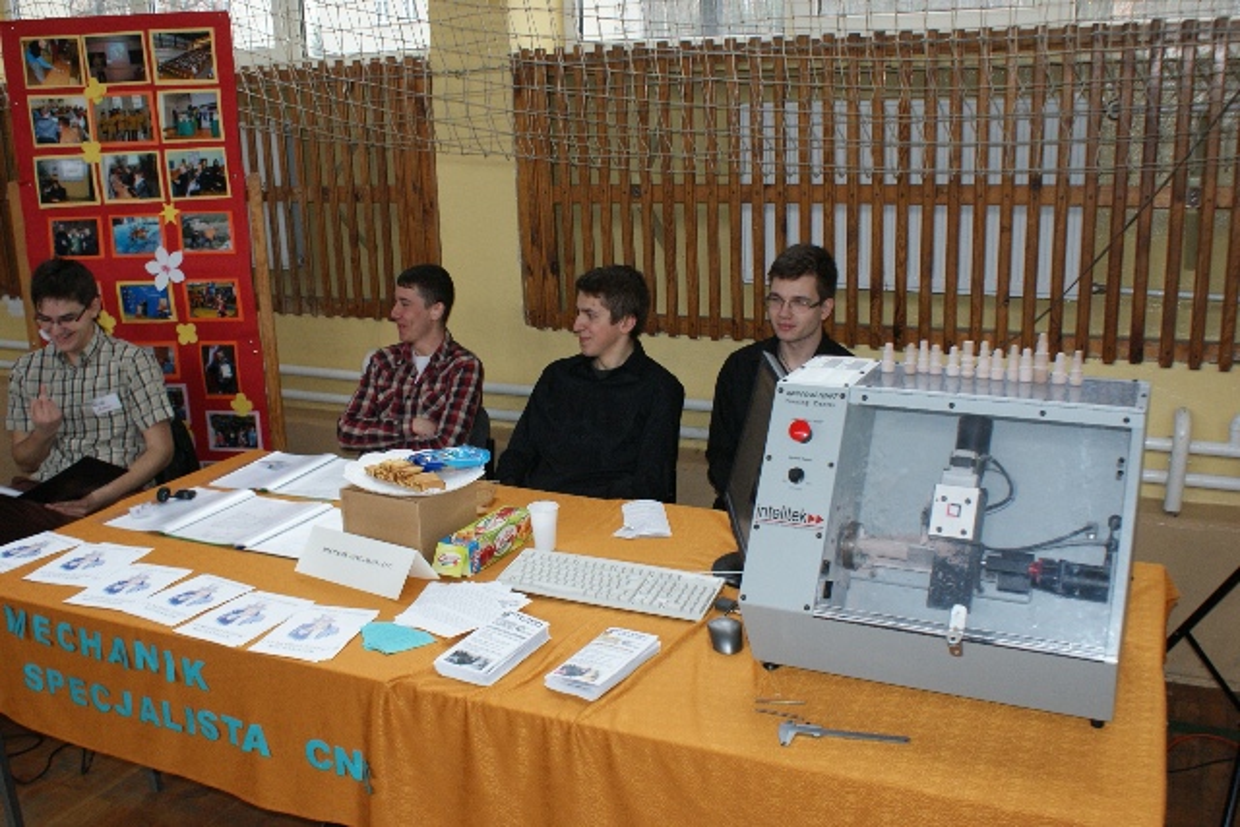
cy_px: 414
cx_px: 620
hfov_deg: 57.2
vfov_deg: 40.0
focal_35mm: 33
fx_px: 1137
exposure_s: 1/60
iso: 400
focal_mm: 22
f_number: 5.6
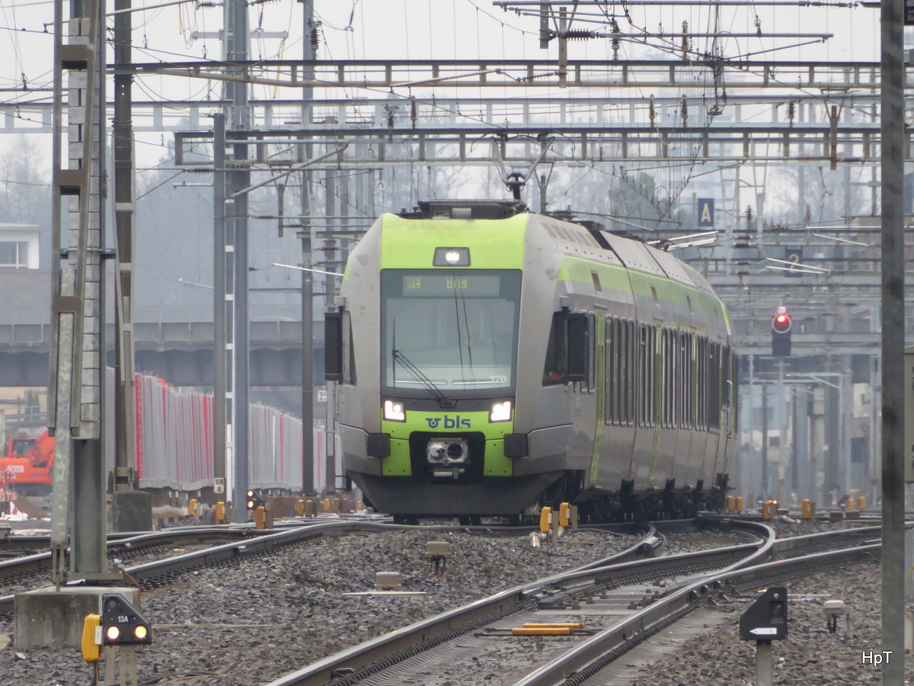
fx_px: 21123
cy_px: 343
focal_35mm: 800
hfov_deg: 2.5
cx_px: 457
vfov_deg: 1.9
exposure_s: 1/125
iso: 320
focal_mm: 129
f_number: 6.4
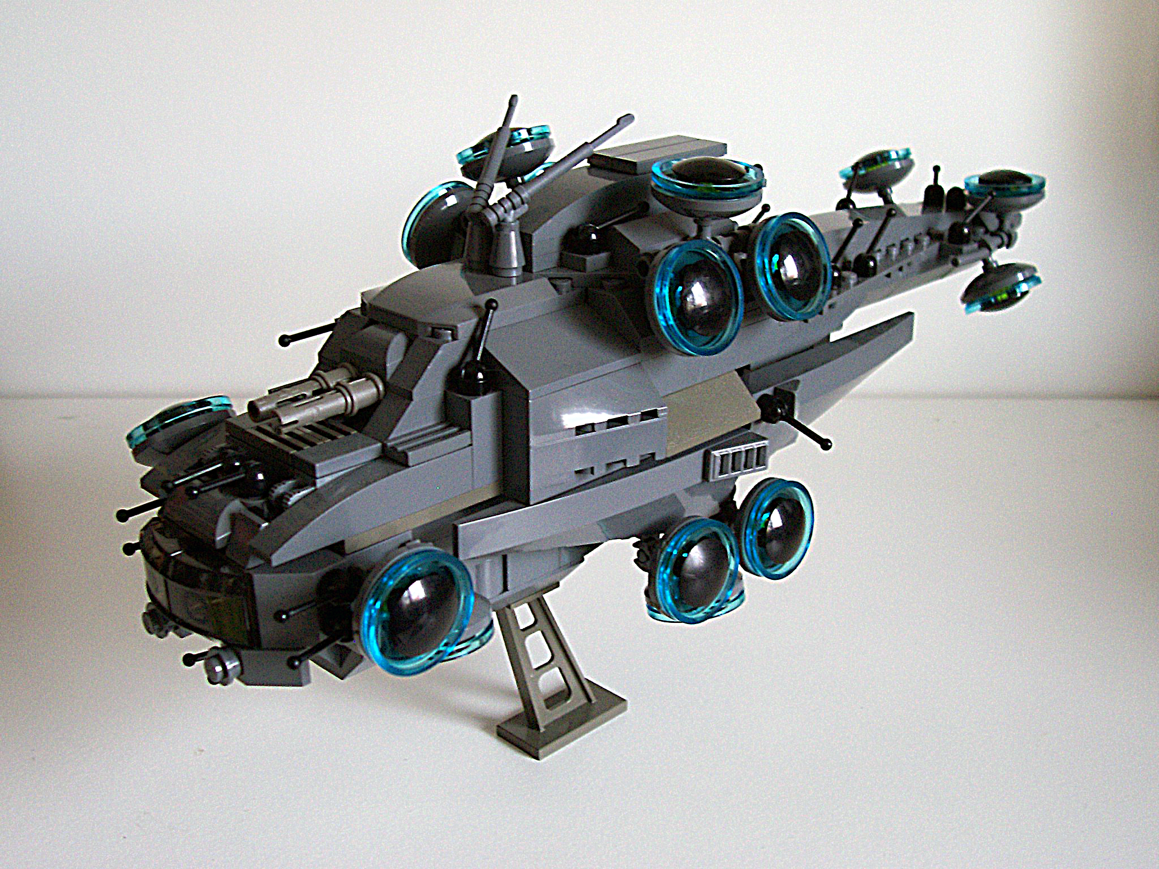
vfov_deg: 34.3
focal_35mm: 42
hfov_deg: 44.8
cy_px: 434
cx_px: 580
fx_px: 1406
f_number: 2.9
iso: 145
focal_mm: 7
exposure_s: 1/39.3
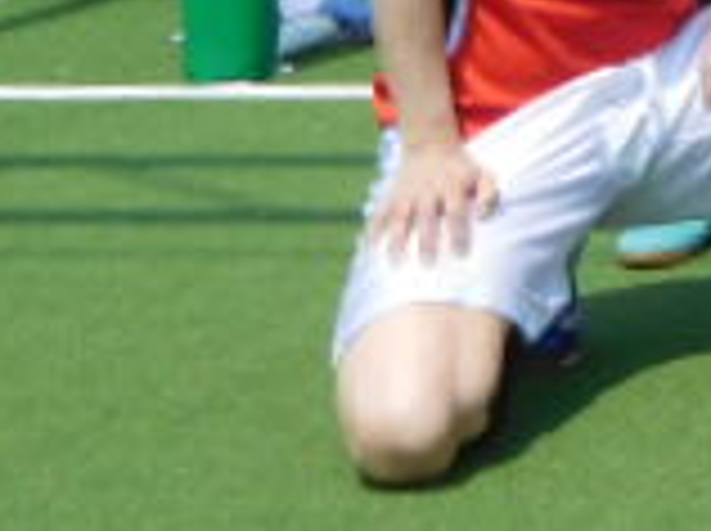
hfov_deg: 13.3
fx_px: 2666
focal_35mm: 130
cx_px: 1382
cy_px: -360
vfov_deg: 10.8
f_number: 3.6
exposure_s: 1/1000
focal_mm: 5.7
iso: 125
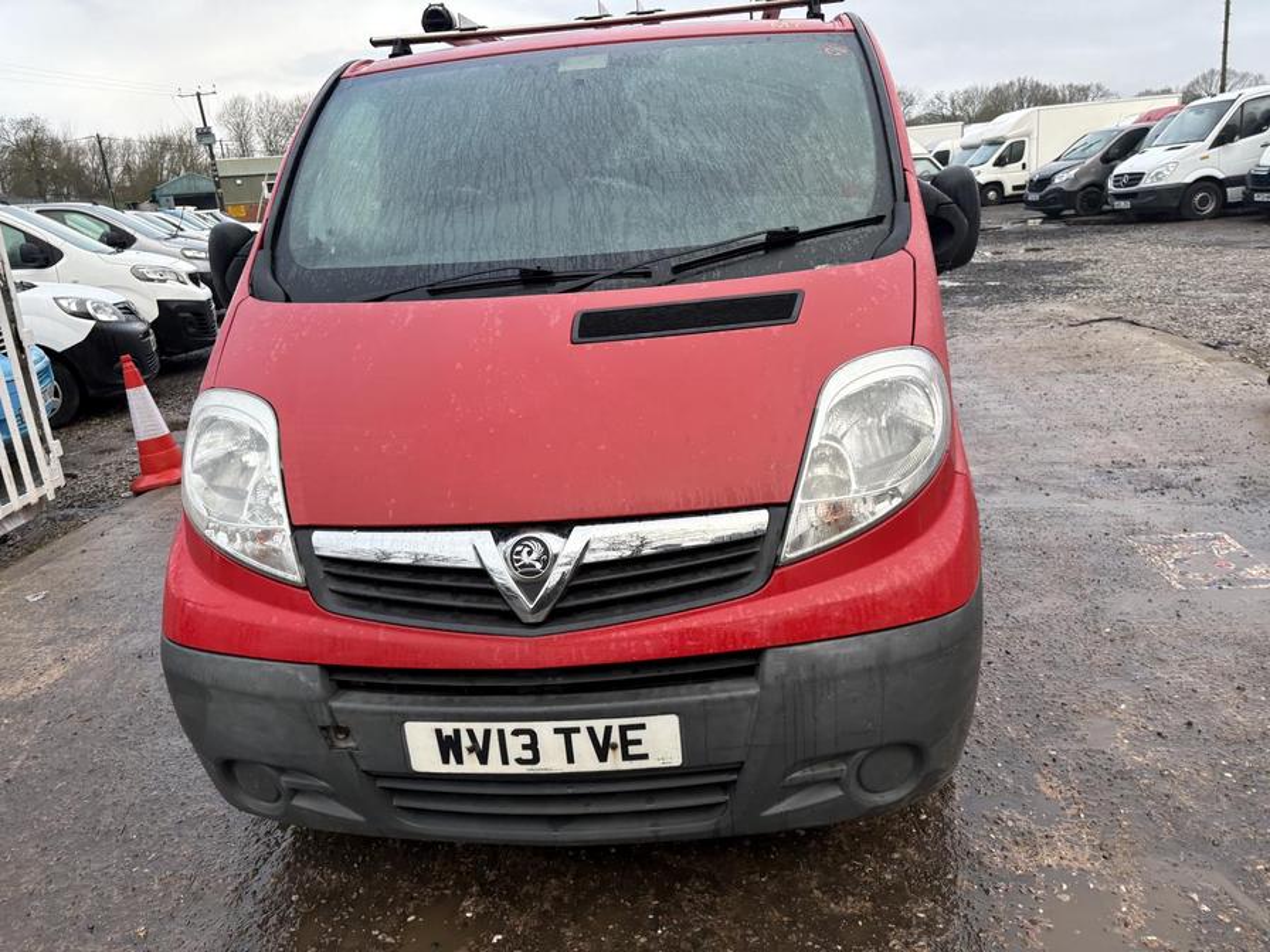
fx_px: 954
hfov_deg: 67.3
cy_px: 476
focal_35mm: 26
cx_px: 635
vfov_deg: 53.1
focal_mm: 5.96
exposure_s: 1/409
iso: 64
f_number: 1.6
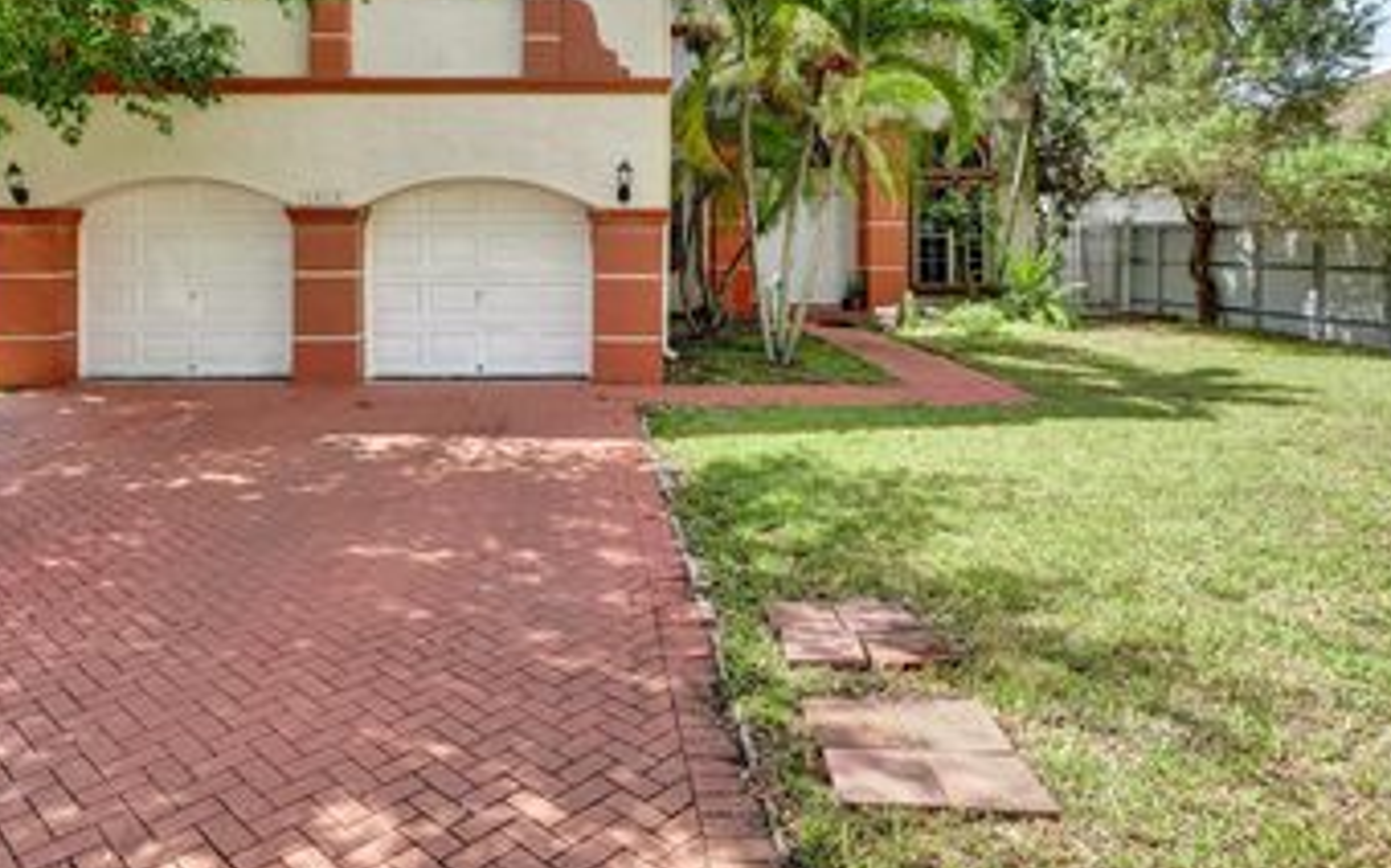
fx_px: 909
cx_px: 581
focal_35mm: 24
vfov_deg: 49.2
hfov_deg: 74.3
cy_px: 229
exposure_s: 1/400
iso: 125
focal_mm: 16
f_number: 4
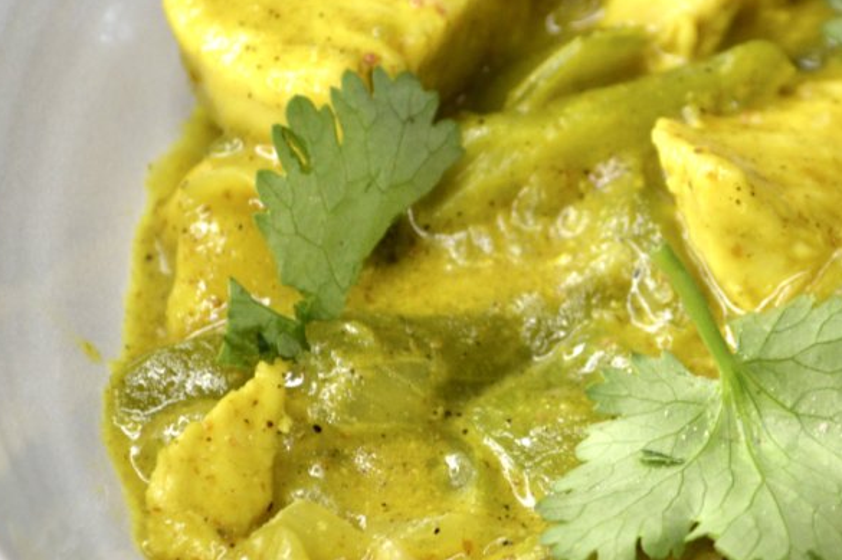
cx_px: 789
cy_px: 398
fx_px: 4417
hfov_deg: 10.8
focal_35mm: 189
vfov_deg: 7.2
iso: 400
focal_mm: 48
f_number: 5.6
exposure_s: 1/60
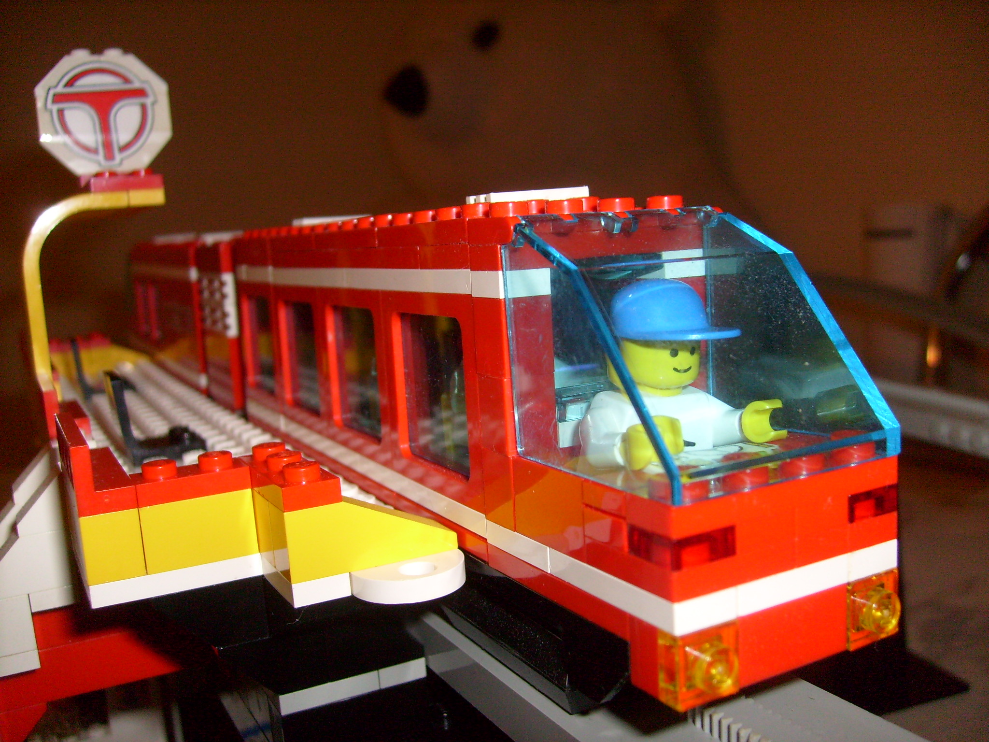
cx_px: 494
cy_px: 371
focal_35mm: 35
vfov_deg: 40.7
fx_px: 1000
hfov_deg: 52.6
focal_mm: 5.8
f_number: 2.8
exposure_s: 1/45
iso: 100
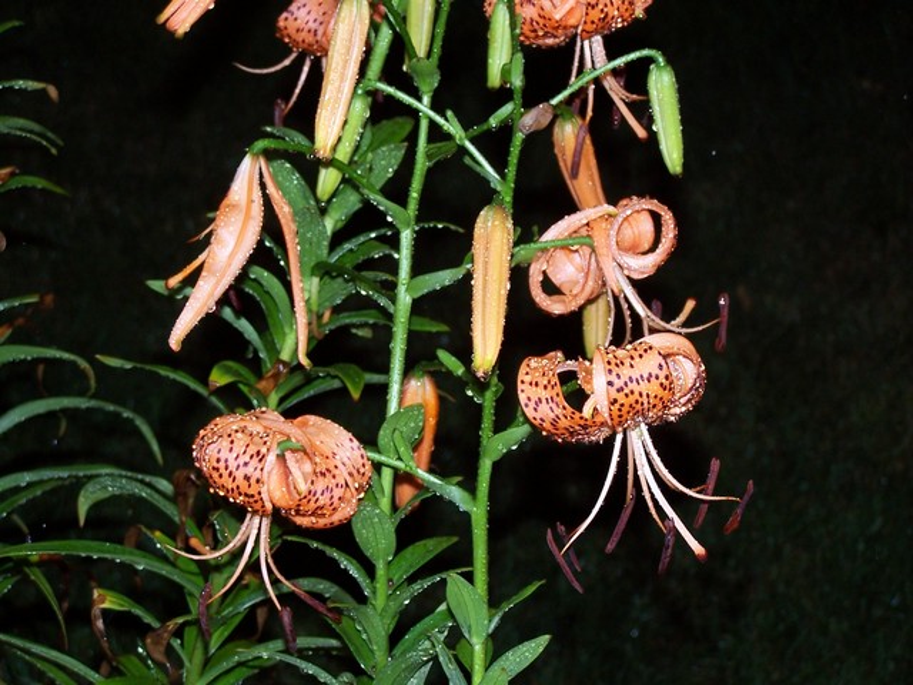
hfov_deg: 18.7
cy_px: 342
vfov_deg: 14.1
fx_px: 2769
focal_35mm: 105
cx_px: 456
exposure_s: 1/90
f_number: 3.2
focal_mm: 17.5
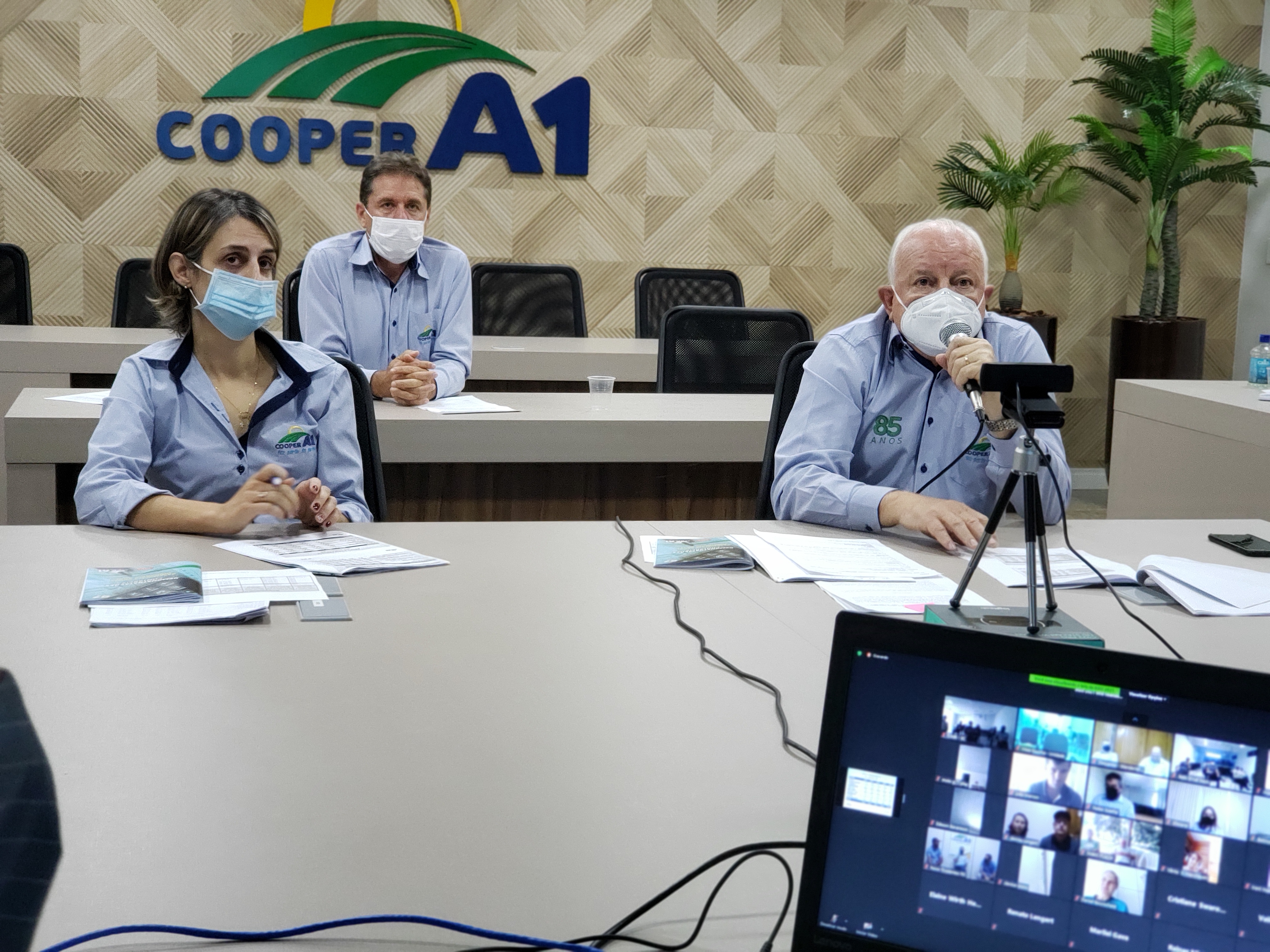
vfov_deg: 28.0
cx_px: 635
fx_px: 1908
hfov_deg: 36.8
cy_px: 476
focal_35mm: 52
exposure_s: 1/30
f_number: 2.4
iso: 200
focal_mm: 6
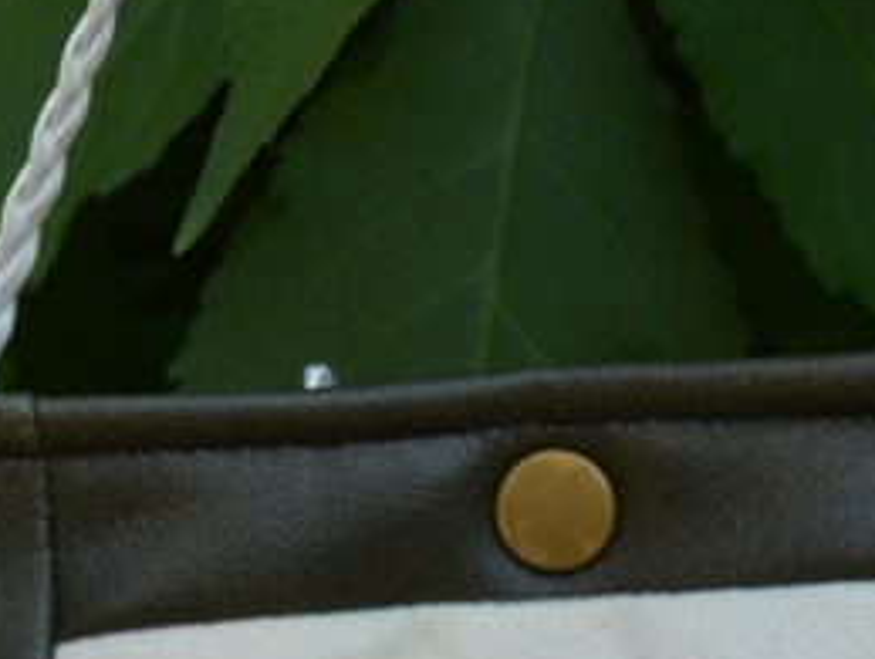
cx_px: 515
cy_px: 845
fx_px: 5903
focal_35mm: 233
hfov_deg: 8.5
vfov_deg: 6.3
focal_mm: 35
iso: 100
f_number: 5.6
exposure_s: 1/125
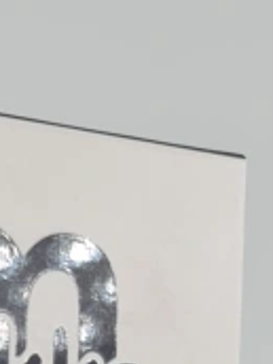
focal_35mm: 174
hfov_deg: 8.4
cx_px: -116
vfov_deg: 9.6
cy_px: 980
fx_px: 1830
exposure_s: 1/306
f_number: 1.8
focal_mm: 7
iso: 50
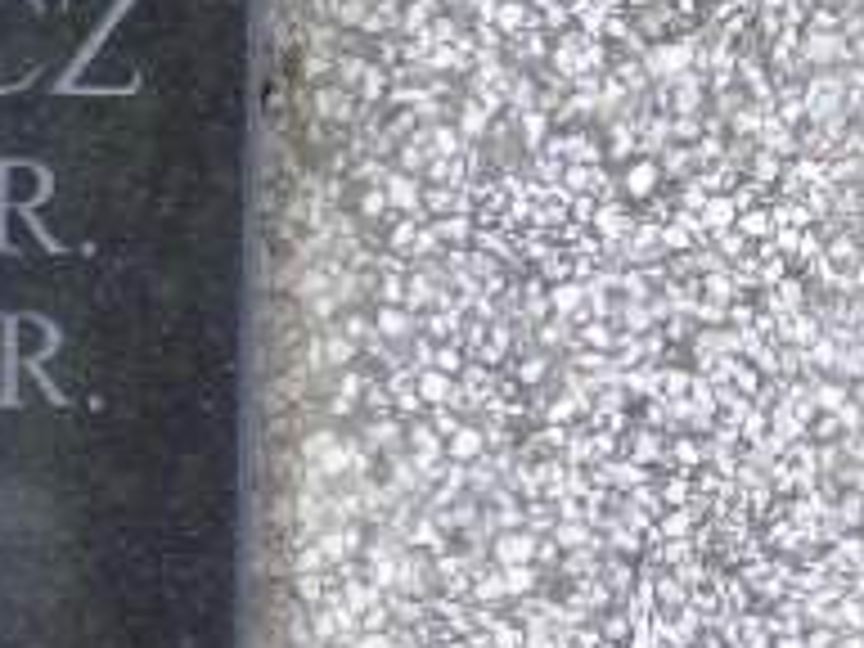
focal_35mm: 360
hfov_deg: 5.5
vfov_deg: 4.1
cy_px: 238
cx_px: -342
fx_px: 8985
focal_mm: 19
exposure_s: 1/30
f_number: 4.4
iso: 80
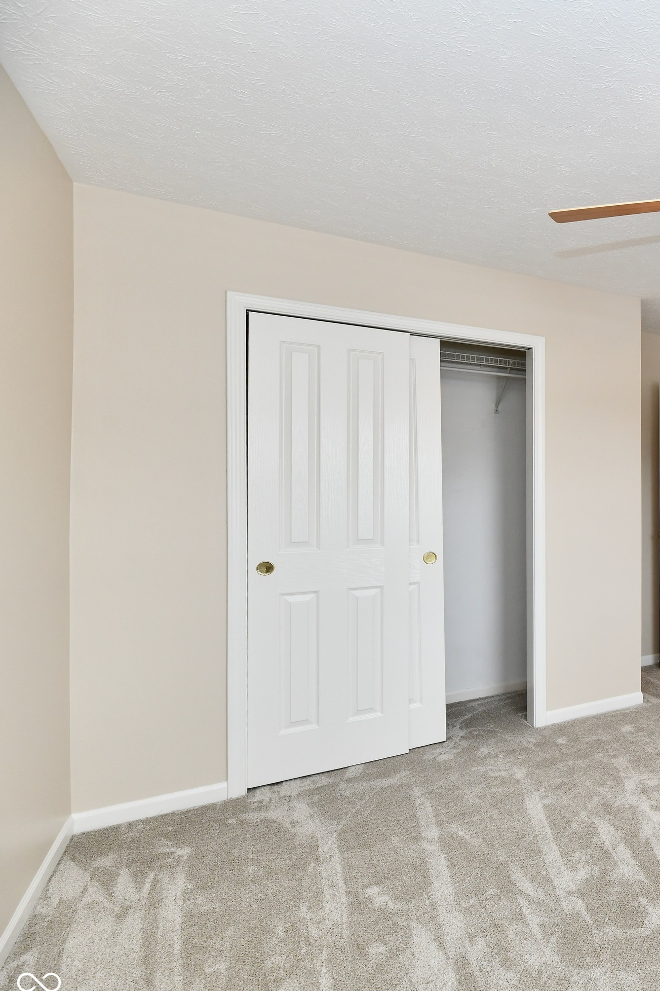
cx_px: 772
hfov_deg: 41.4
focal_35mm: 22
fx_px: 605
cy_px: 499
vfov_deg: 78.6
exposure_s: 1/125
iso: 640
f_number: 6.3
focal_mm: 14
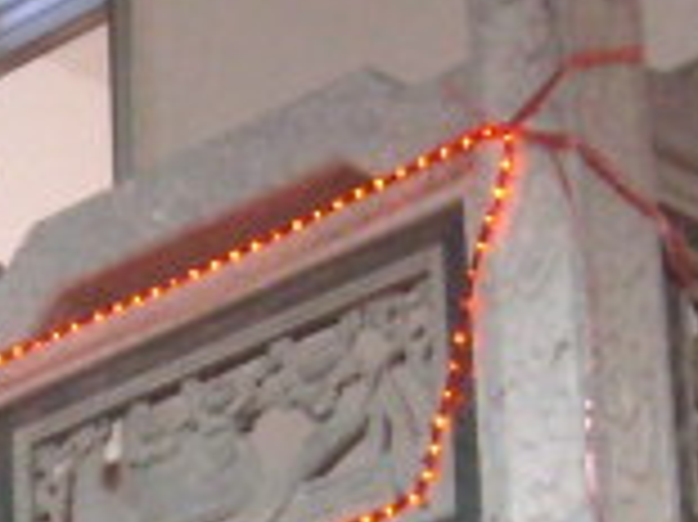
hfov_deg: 8.3
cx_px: -423
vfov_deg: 6.3
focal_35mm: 231
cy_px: 1008
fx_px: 4654
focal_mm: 5.7
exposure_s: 1/60
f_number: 2.8
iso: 400
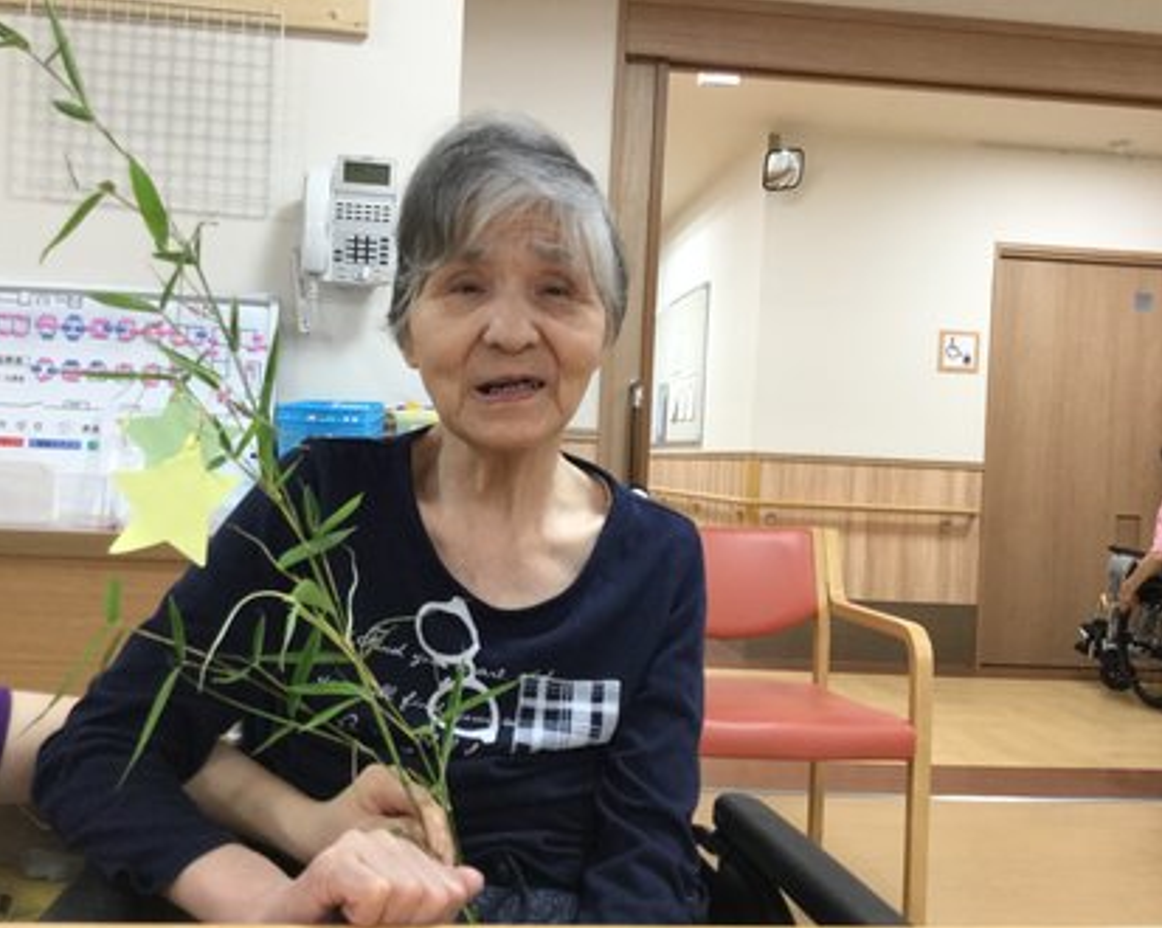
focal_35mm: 33
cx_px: 537
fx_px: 1134
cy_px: 472
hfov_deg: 54.2
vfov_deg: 44.5
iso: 80
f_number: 2.4
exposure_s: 1/30
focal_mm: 3.3
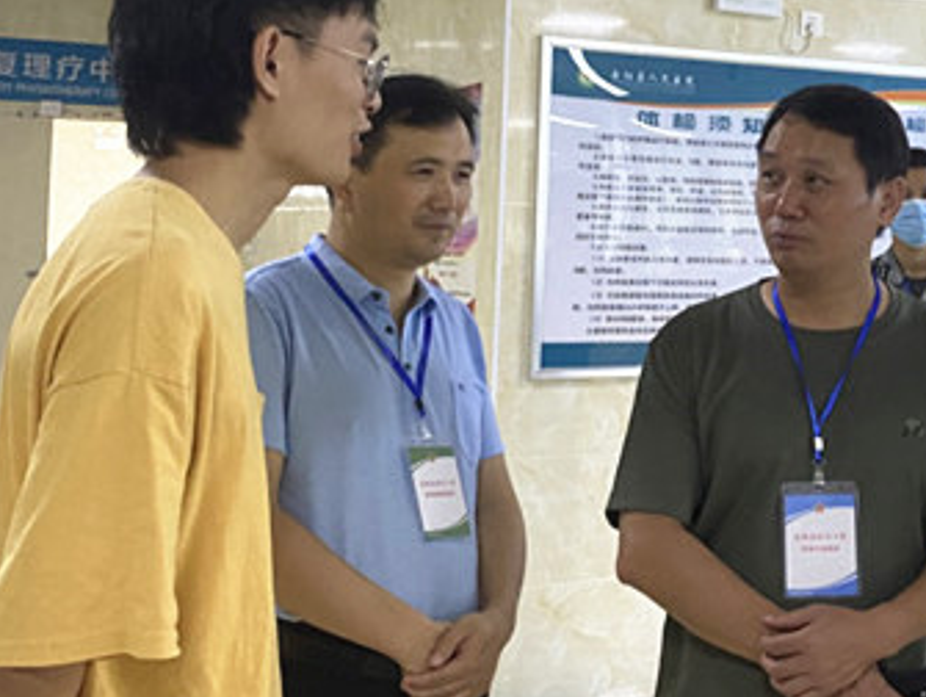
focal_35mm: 62
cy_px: 183
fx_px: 1660
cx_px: 832
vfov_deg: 23.5
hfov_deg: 29.9
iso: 250
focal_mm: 4.25
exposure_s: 1/50
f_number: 1.8
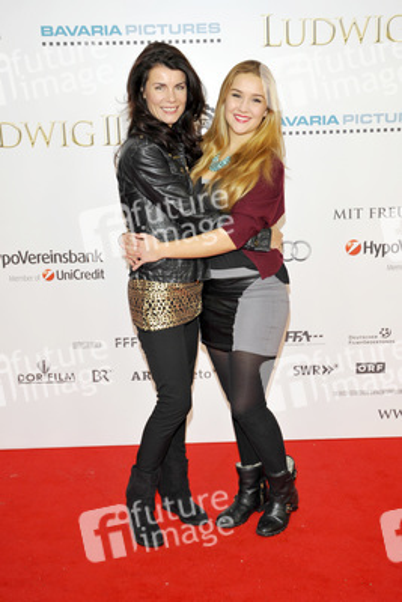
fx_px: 703
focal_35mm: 42
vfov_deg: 46.4
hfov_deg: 31.9
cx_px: 201
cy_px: 301
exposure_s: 1/200
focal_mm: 42
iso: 800
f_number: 6.3
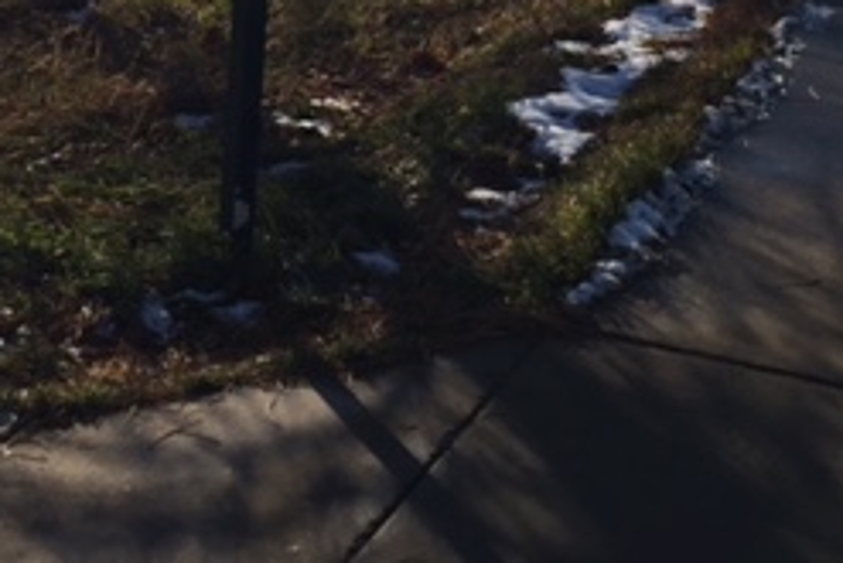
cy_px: -177
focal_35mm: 78
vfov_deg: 16.5
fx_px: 1827
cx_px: 235
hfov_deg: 25.7
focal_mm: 4.15
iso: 32
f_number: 2.2
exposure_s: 1/1980
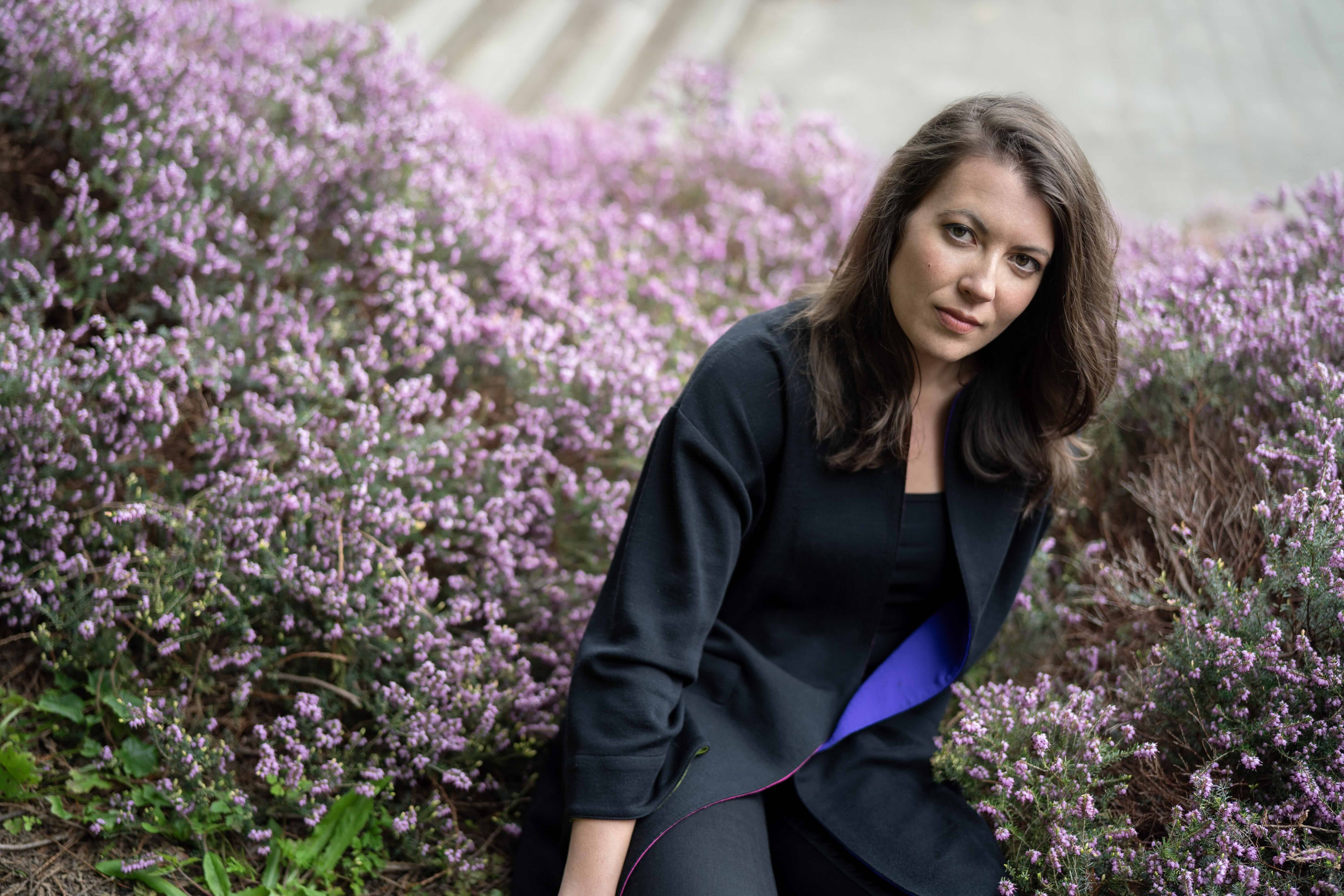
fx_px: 1867
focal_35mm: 50
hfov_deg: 39.6
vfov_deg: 27.0
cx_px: 672
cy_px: 448
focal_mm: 50
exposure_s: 1/400
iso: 200
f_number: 1.4
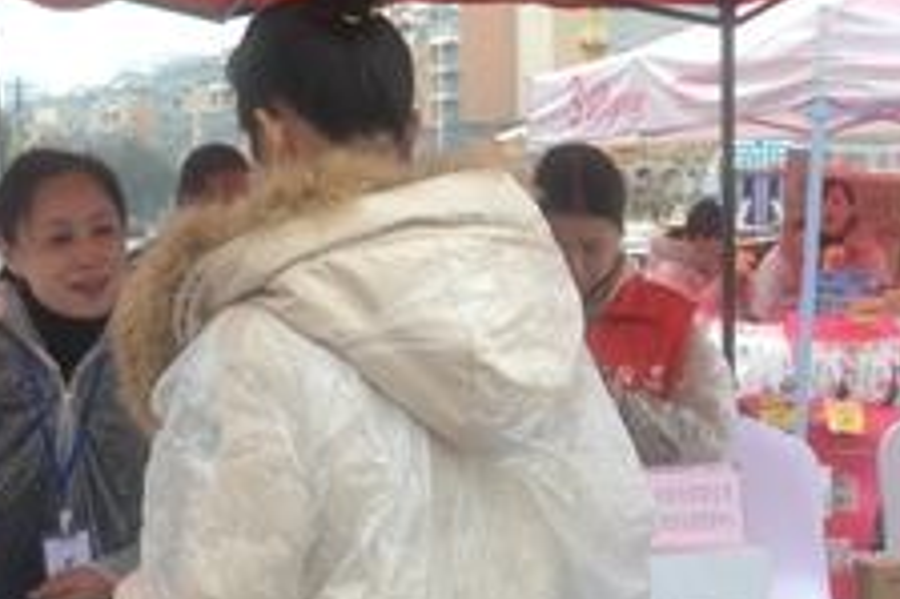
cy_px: 649
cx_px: 562
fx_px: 1674
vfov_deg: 19.5
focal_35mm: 67
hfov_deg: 30.0
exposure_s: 1/125
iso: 800
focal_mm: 20
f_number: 5.6
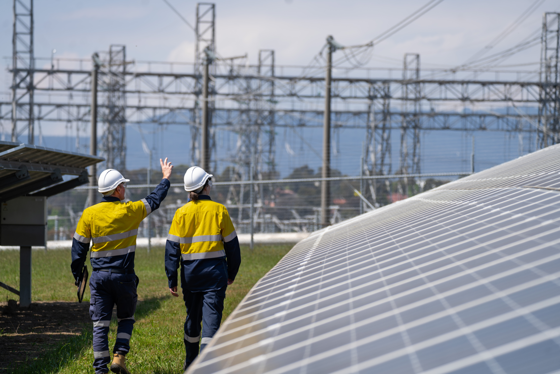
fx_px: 2753
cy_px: 187
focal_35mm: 177
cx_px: 280
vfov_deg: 7.8
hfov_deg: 11.6
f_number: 5.6
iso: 50
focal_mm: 177
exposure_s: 1/320
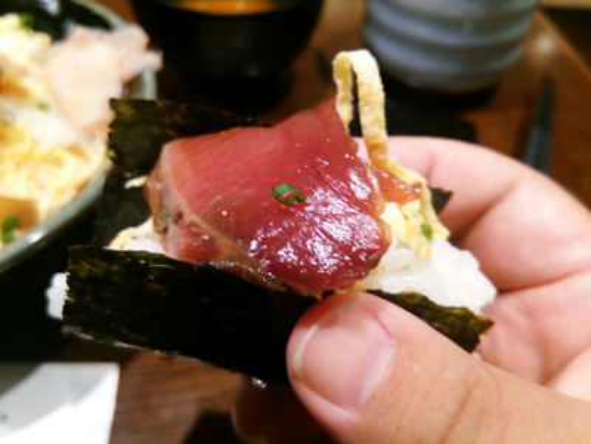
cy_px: 222
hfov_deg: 60.0
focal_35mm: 30
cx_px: 296
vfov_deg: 46.8
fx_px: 512
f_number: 1.94
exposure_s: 1/20
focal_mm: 4.06
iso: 160
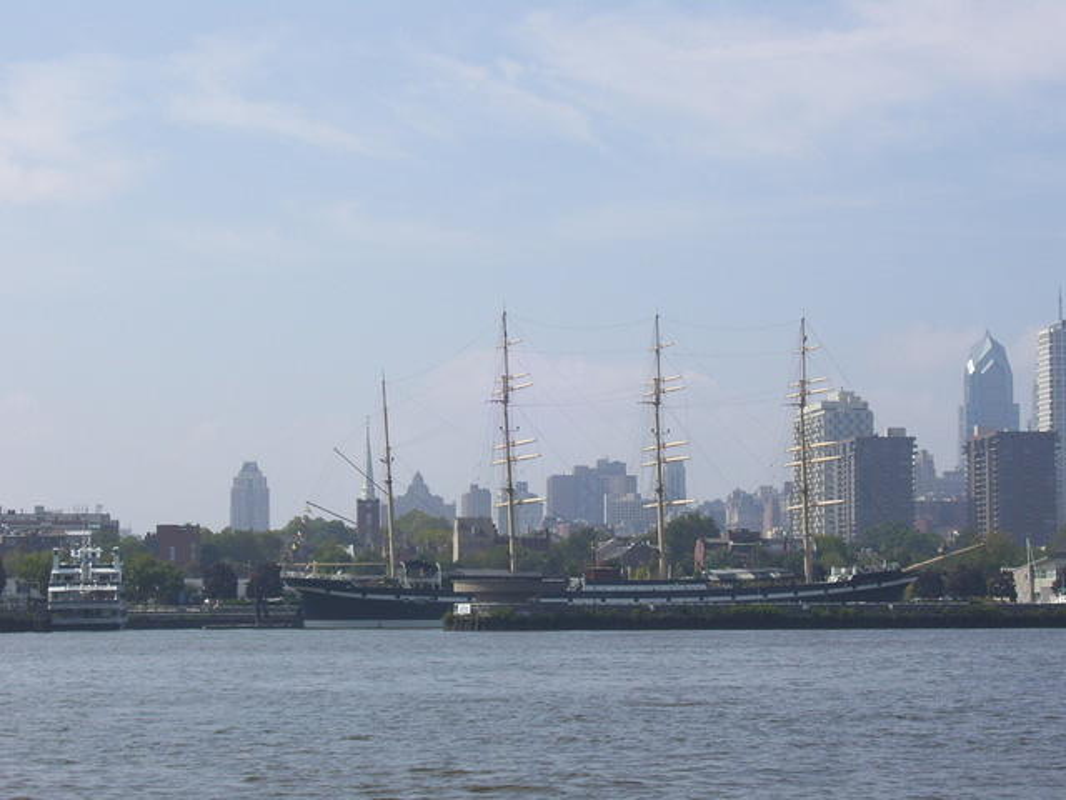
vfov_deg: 13.7
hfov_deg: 18.2
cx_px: 533
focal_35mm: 108
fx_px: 3326
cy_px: 400
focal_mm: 18
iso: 80
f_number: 8
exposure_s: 1/320
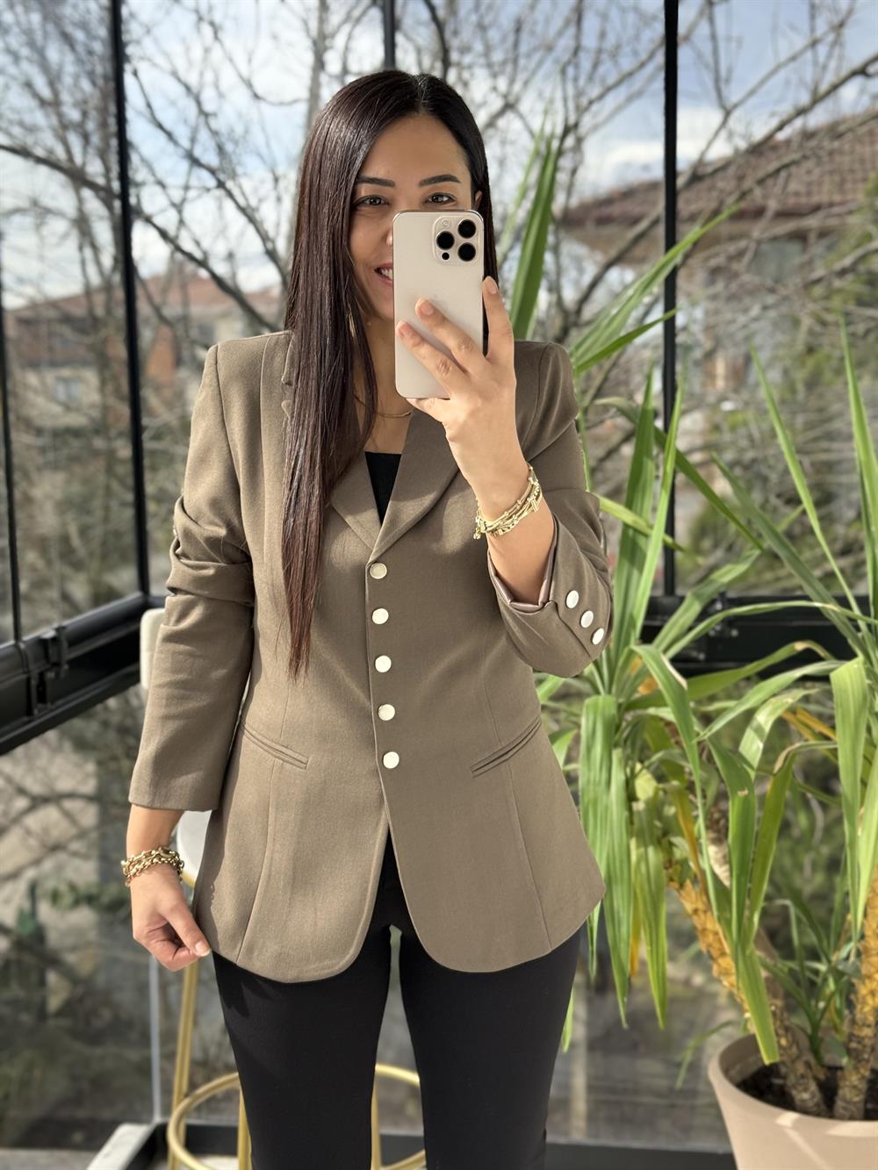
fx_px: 1623
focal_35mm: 48
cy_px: 585
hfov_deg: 30.3
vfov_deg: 39.7
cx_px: 439
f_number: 1.78
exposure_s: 1/733
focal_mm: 6.76
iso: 80
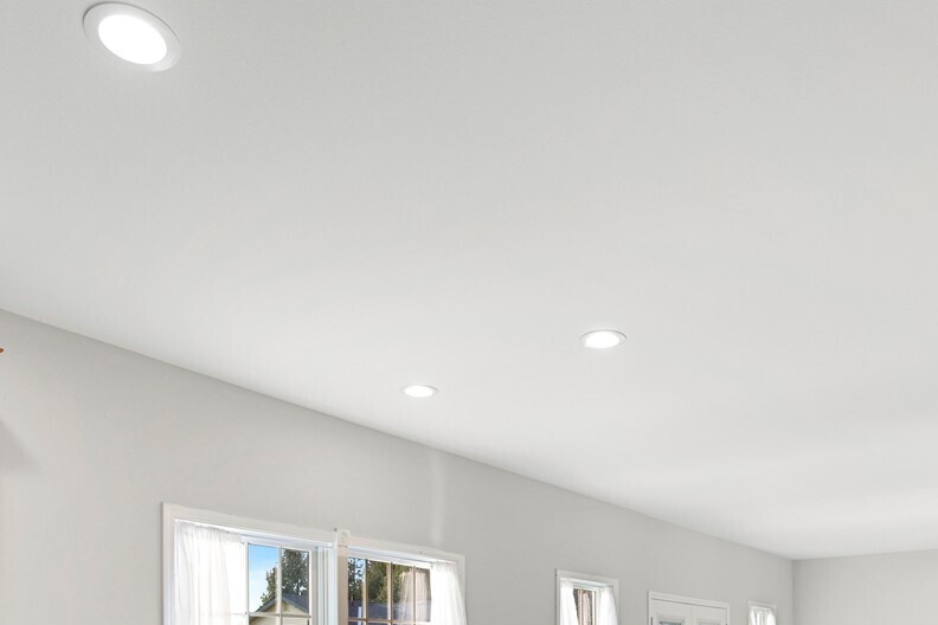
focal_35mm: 30
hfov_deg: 61.8
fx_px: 782
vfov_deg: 37.6
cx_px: 512
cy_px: 662
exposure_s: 1/8
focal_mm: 14
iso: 200
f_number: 8
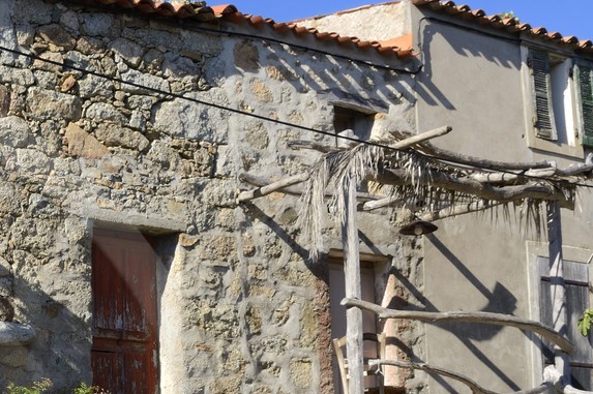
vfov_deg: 19.0
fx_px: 1103
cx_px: -199
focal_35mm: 67
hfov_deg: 25.5
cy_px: 494
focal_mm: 24
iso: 200
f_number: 13
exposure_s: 1/160
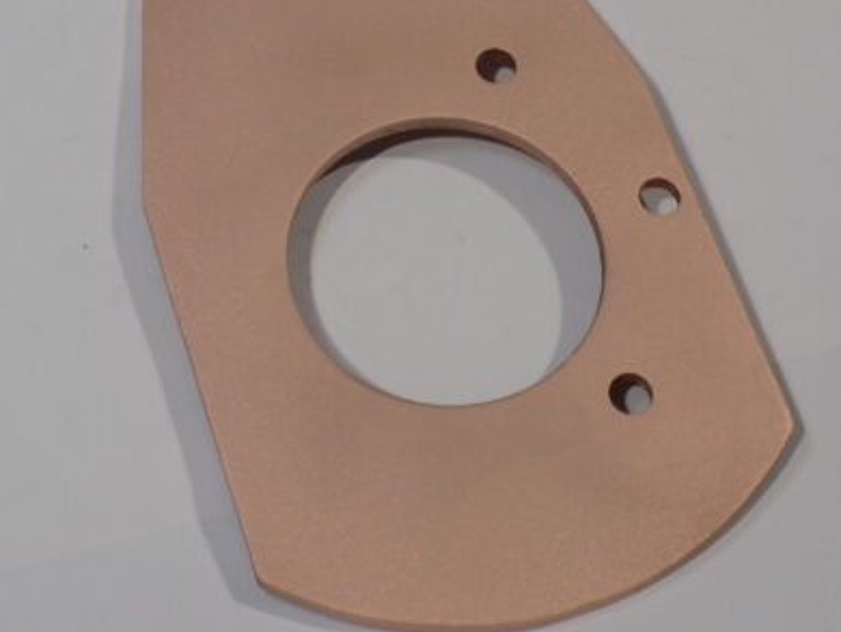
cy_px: 170
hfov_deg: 24.3
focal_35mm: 80
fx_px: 1945
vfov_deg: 18.4
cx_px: 311
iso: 80
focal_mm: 9.3
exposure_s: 1/40
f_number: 3.9
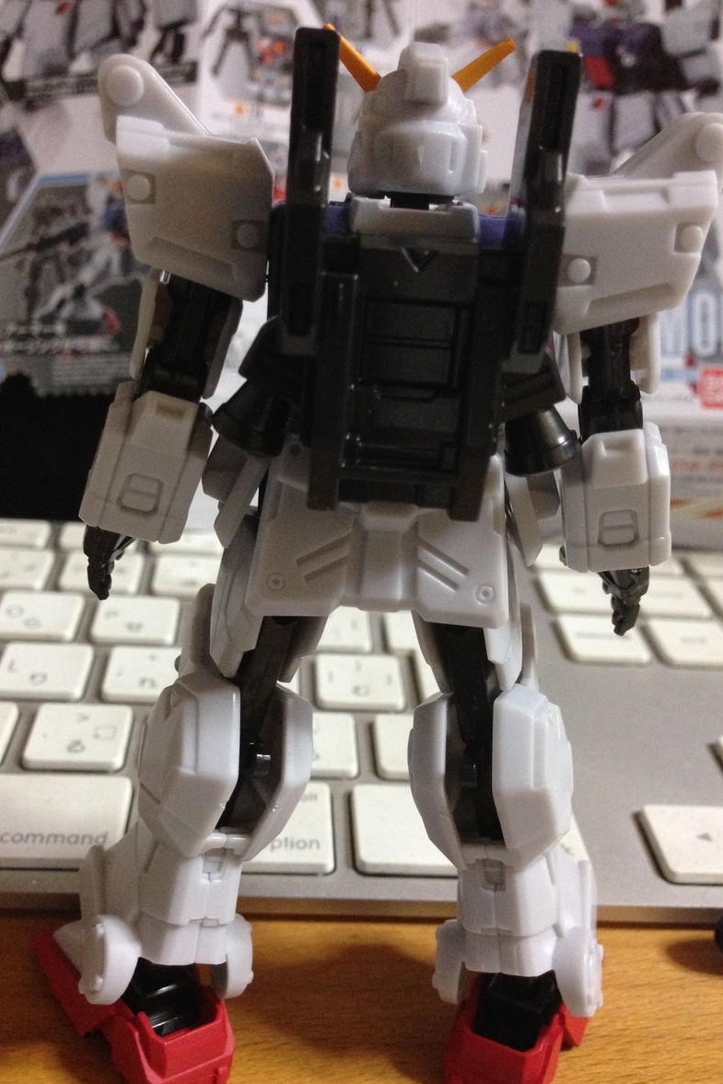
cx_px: 340
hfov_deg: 37.8
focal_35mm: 35
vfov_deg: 54.4
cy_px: 549
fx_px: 1054
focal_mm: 4.12
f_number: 2.4
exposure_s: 1/20
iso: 320
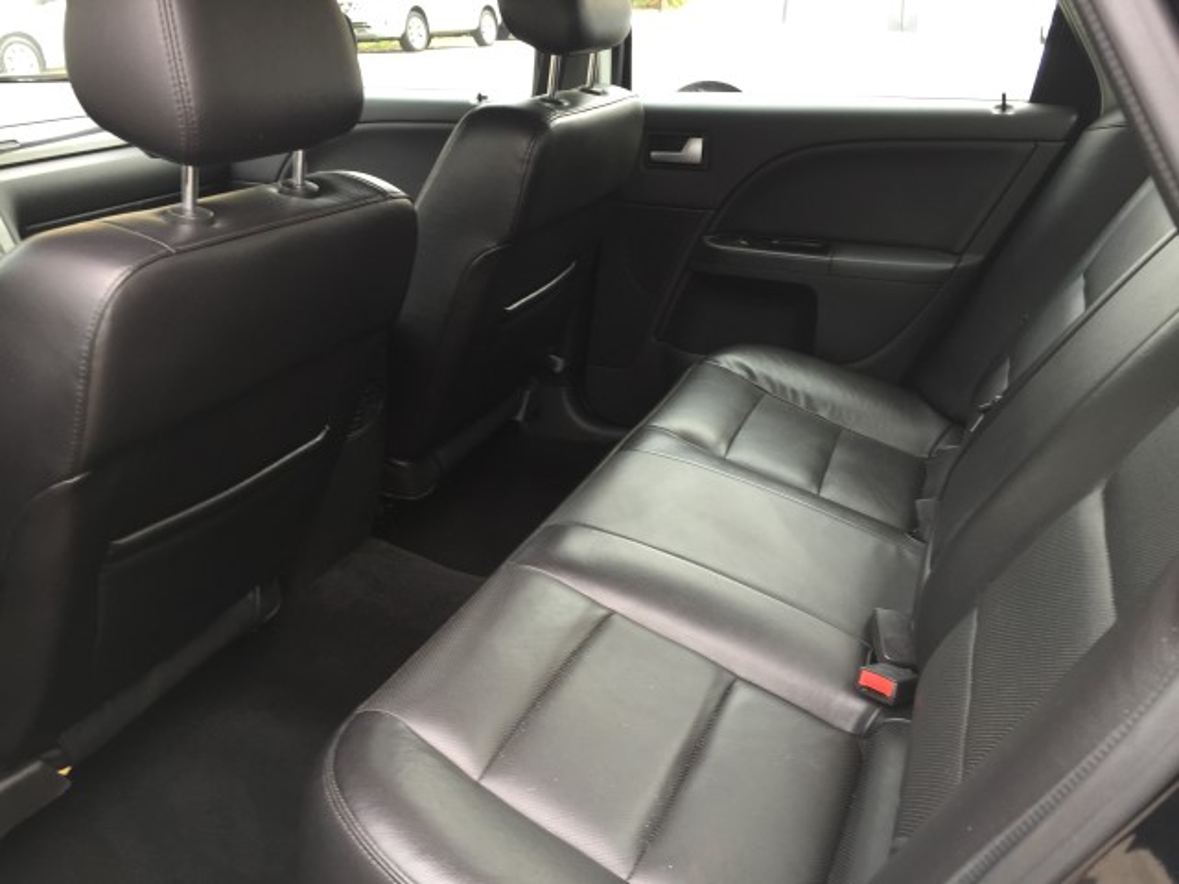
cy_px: 442
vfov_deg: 48.2
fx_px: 988
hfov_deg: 61.7
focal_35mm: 29
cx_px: 590
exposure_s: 1/40
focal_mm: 4.15
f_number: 2.2
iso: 32
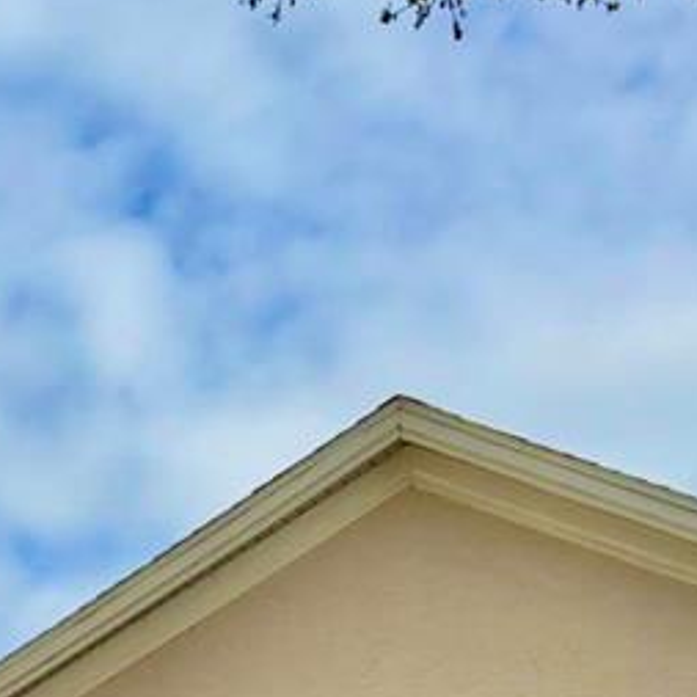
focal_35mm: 93
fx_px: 2119
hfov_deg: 18.6
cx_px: 229
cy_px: 937
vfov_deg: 17.4
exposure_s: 1/3448
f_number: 1.6
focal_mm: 5.96
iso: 50
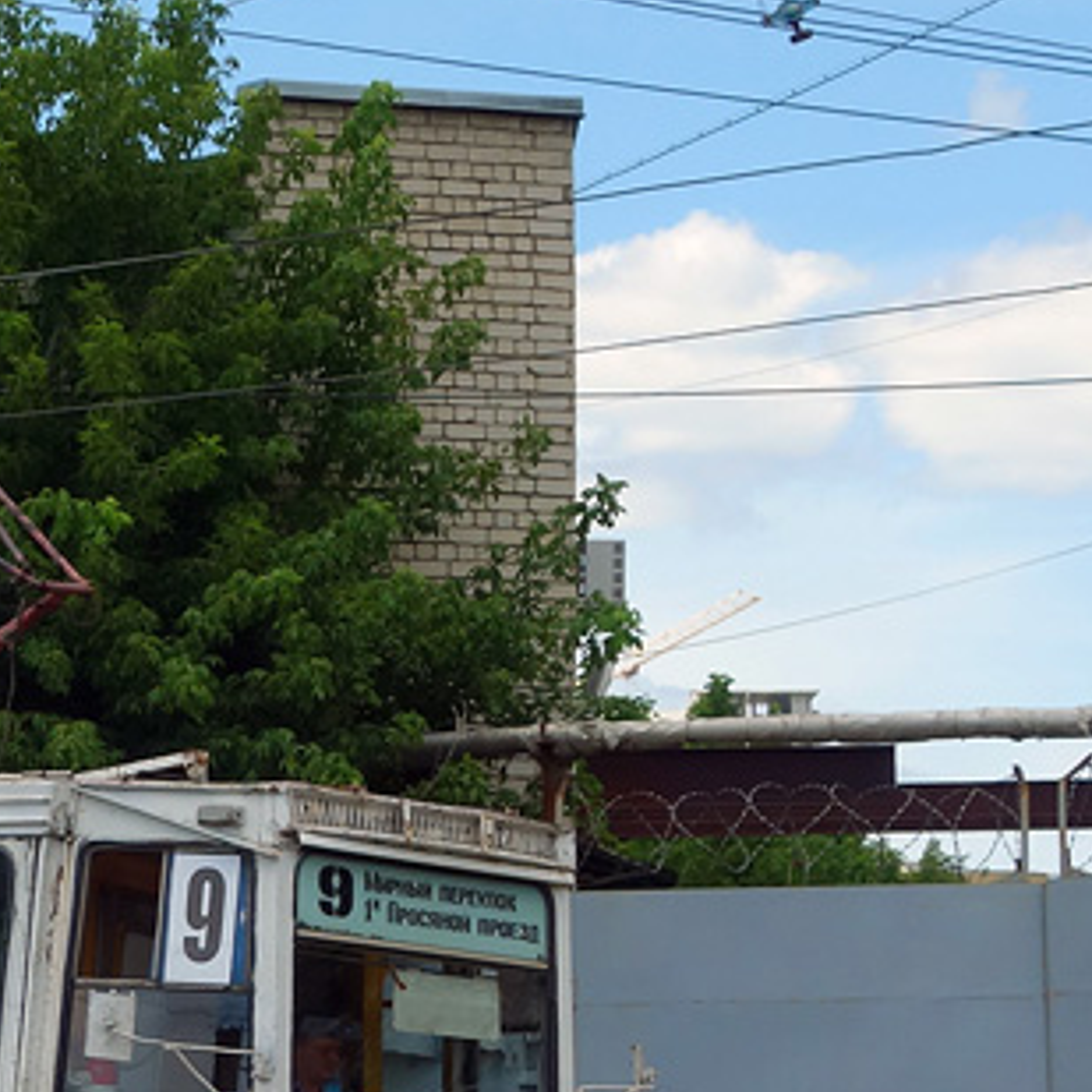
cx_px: -424
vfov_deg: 9.3
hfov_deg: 9.1
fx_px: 6710
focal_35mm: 188
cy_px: 770
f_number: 5
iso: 125
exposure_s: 1/500
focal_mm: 21.29
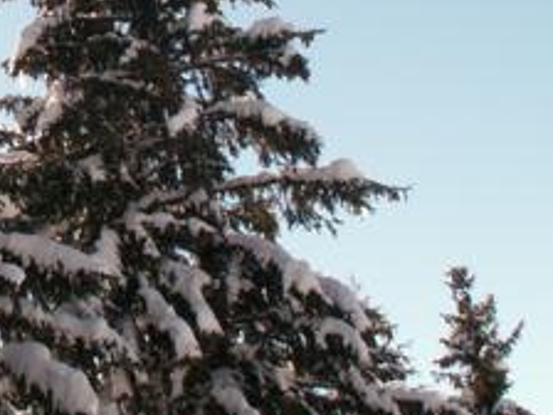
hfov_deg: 18.7
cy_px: 17
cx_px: -94
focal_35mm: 100
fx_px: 1598
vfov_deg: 14.6
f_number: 8
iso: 50
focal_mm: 5.86
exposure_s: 1/160
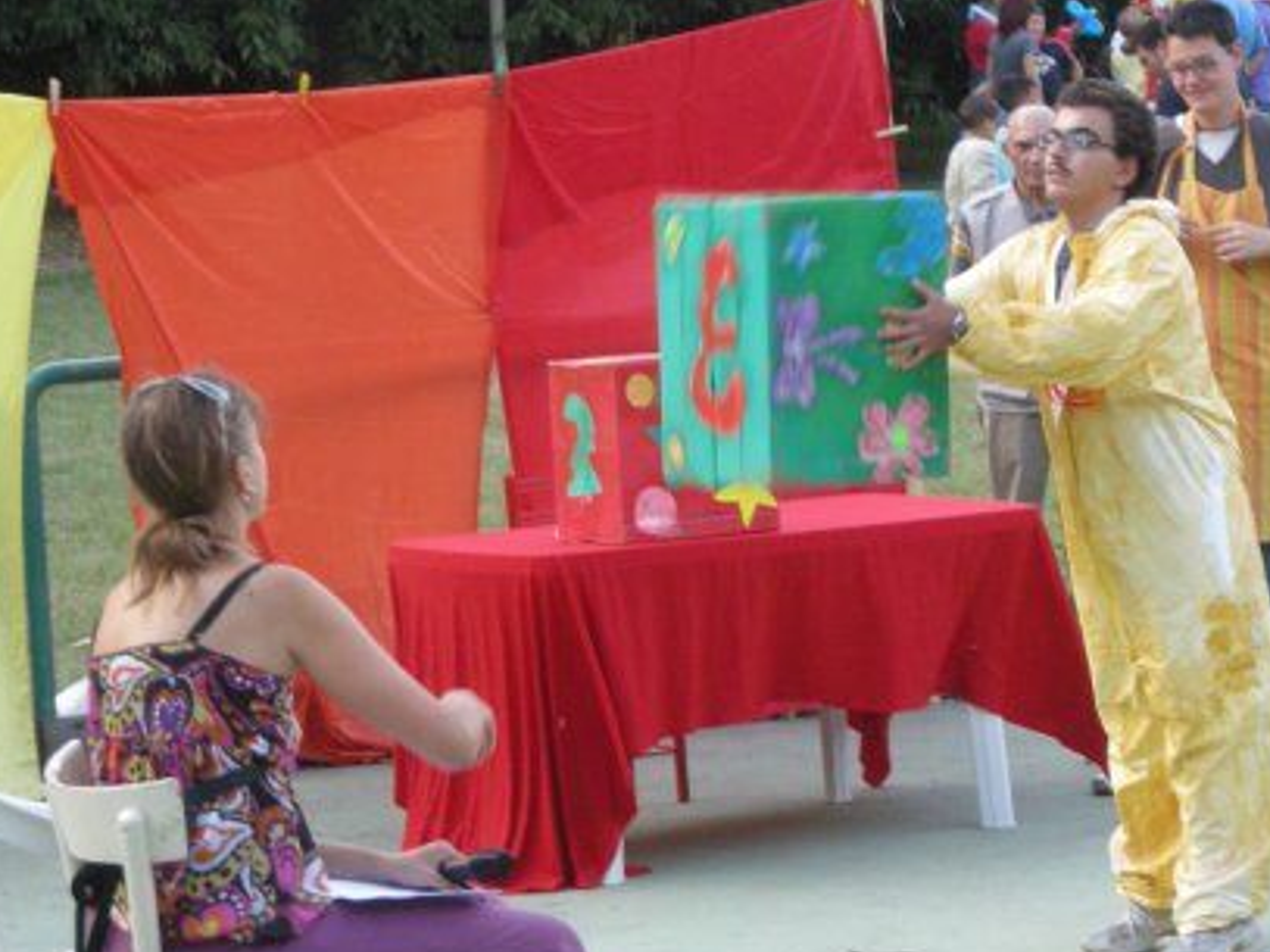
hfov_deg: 15.3
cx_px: 708
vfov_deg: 11.5
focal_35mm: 129
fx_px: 4731
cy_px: 432
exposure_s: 1/120
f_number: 4.7
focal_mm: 17.1
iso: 267
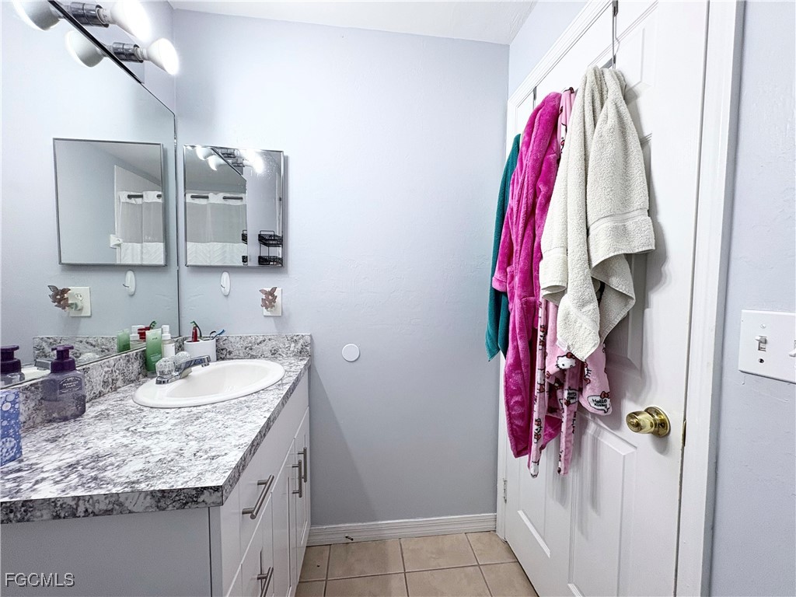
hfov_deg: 102.1
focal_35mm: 14
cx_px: 398
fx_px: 322
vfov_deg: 85.7
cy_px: 298
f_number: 2.2
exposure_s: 1/120
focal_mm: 2.22
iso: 125
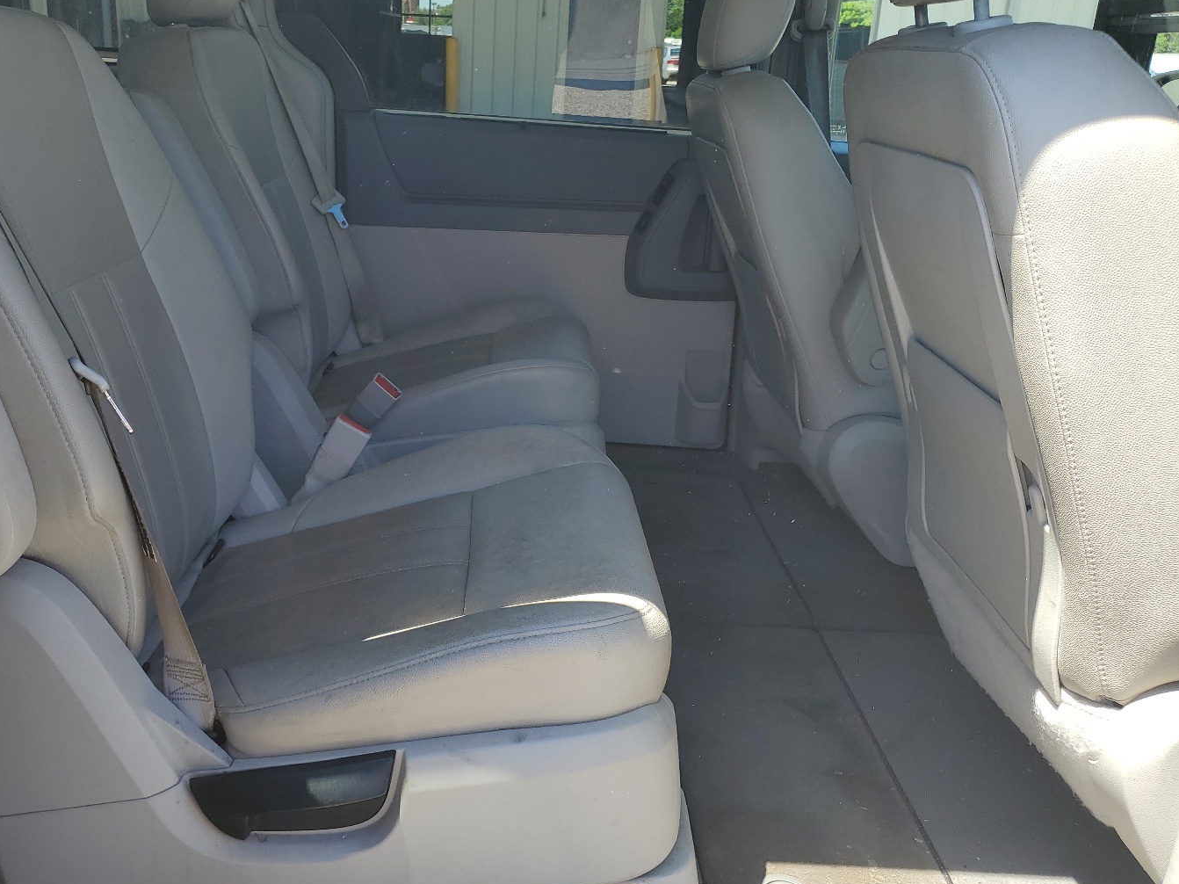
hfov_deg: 58.2
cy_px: 390
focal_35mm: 31
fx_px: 1056
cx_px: 517
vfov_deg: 45.3
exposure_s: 1/667
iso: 50
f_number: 1.5
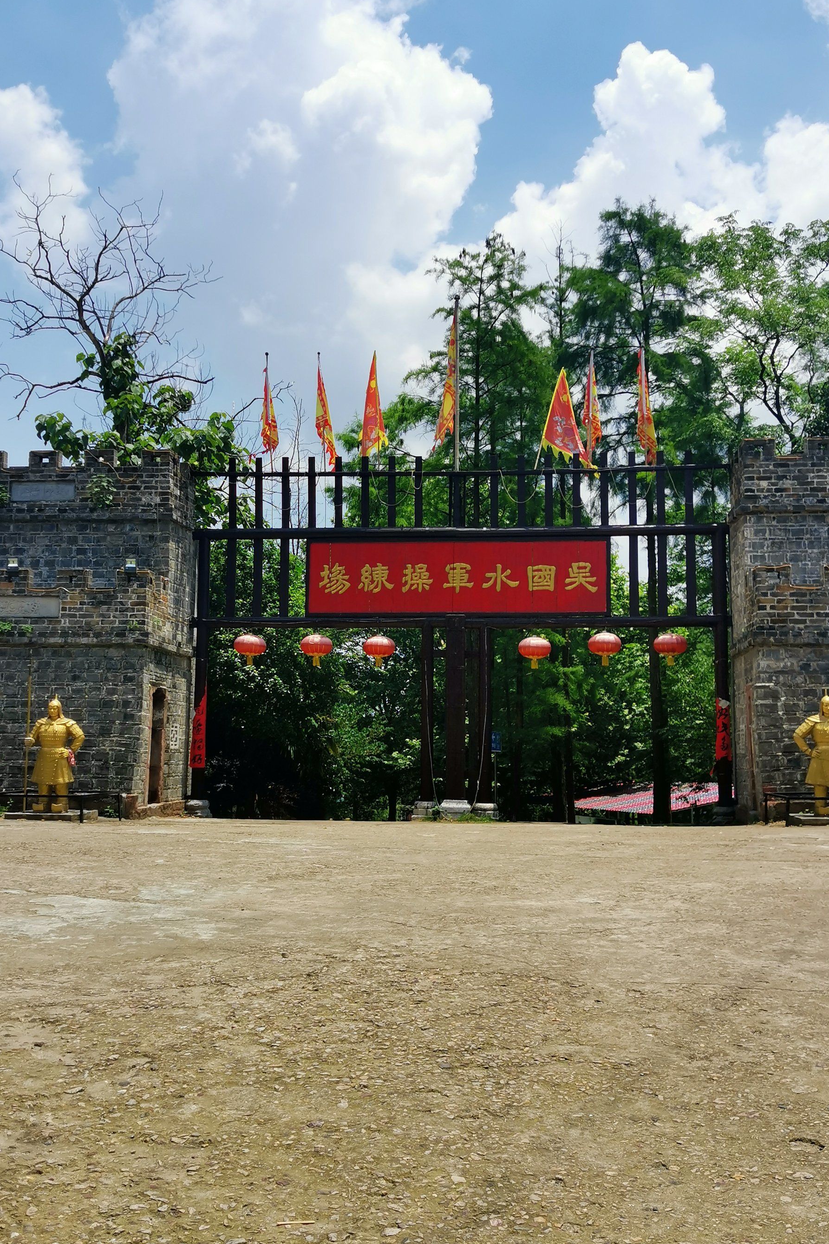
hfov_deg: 37.8
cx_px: 431
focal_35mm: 35
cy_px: 615
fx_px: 1209
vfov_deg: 54.4
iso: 50
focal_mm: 4.66
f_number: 1.4
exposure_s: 1/5000
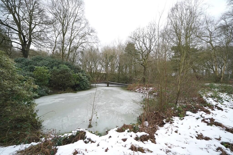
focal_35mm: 14
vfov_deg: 81.2
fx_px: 91
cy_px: 78
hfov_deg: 104.2
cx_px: 116
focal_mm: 14
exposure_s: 1/160
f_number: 4
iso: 400
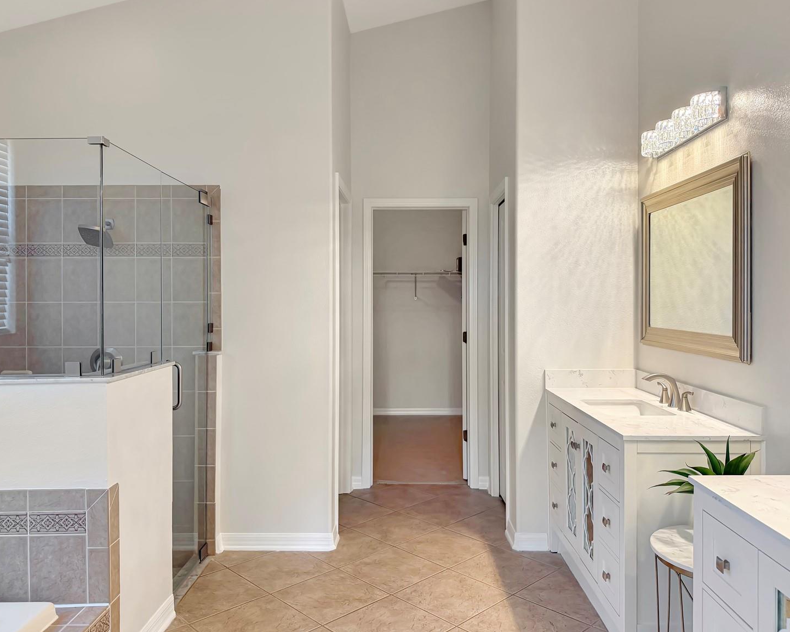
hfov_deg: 66.0
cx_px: 405
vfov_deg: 54.9
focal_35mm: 26
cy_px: 309
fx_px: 608
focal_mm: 6.76
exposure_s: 1/200
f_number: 1.78
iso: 200
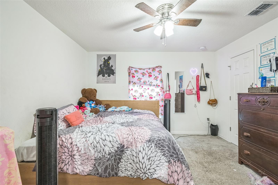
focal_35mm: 15
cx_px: 139
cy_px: 92
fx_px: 116
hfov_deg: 100.4
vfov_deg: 77.3
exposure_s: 1/6
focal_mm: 10
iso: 400
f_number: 7.1
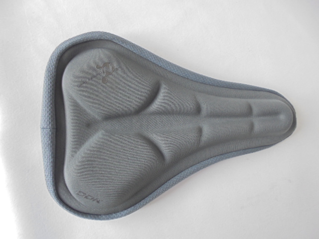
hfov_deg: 67.3
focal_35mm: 26
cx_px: 160
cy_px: 120
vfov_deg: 53.1
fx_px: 240
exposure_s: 1/30
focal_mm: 4.6
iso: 160
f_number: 3.5
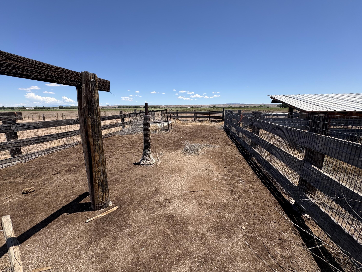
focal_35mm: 15
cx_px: 178
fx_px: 157
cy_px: 141
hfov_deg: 98.2
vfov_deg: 81.7
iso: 50
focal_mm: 2.22
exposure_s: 1/1832
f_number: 2.2
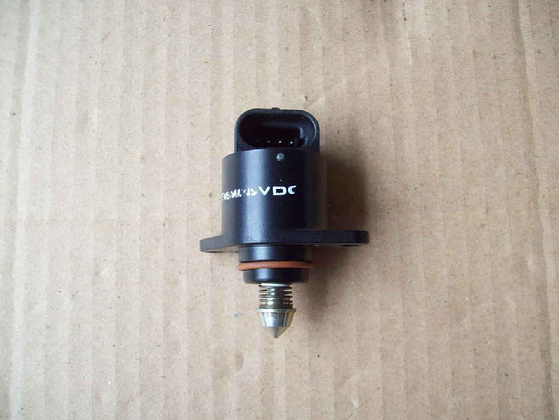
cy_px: 210
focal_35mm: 36
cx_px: 280
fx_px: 581
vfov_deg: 39.7
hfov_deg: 51.4
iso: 80
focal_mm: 6
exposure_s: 1/155
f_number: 2.7
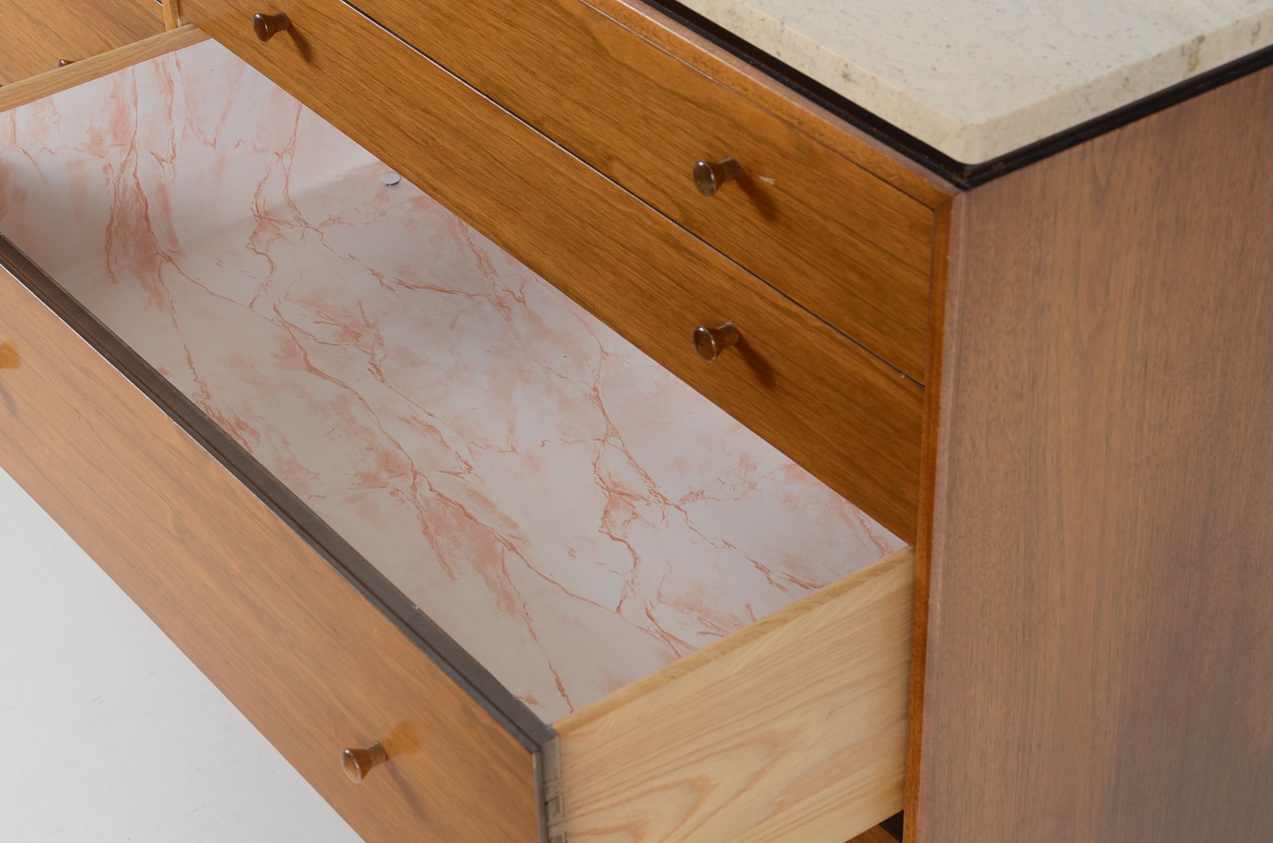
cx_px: 547
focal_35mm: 77
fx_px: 2717
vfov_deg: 17.6
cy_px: 472
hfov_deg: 26.3
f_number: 7.1
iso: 160
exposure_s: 1/60
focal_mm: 42
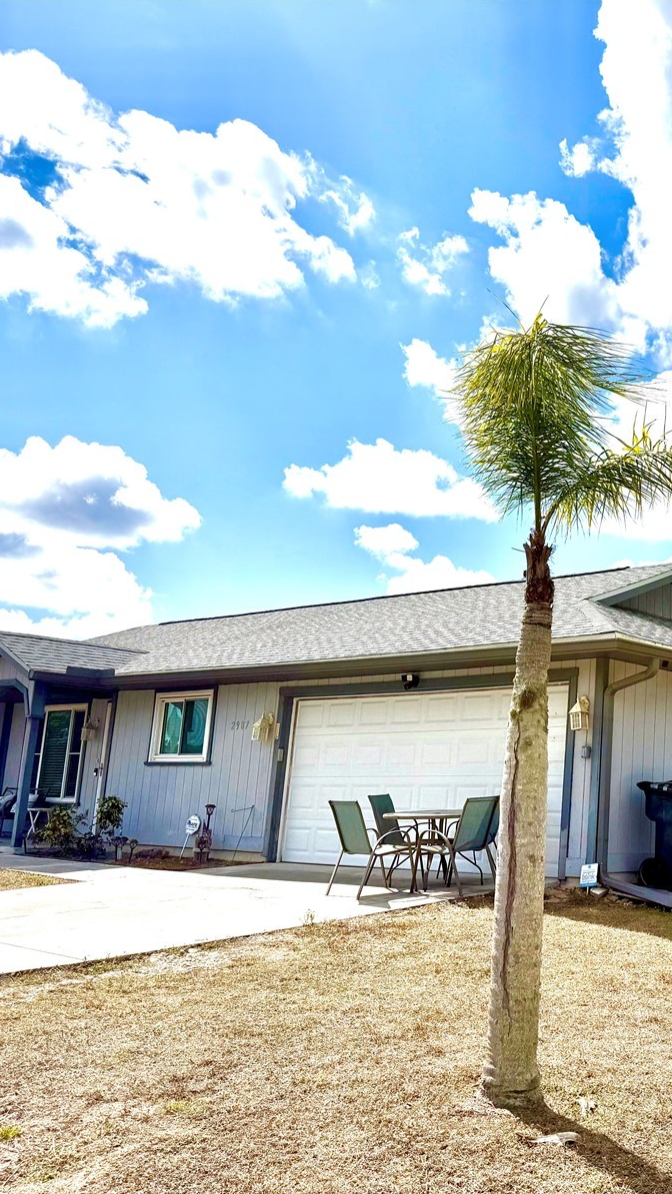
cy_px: 597
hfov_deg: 31.2
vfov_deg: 56.6
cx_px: 671
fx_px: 1109
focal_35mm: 35
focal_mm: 6.76
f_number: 1.78
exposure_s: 1/14286
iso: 80
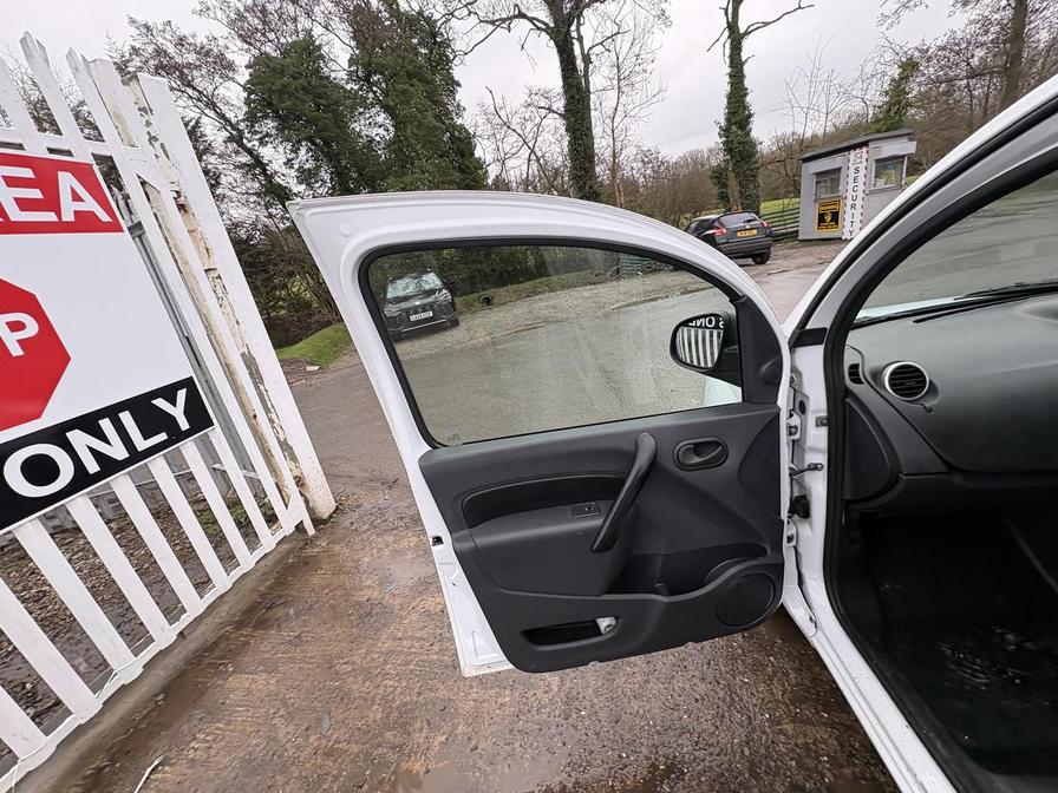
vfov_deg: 85.7
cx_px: 529
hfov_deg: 102.1
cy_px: 396
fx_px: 428
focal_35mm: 14
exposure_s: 1/139
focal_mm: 2.22
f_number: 2.2
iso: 64
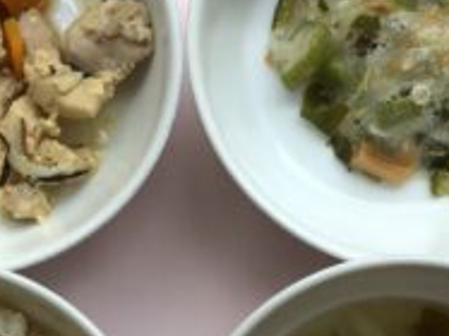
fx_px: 1076
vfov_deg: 17.6
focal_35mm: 83
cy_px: 260
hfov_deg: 23.6
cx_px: 218
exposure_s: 1/120
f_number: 2.4
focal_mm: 3.3
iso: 40
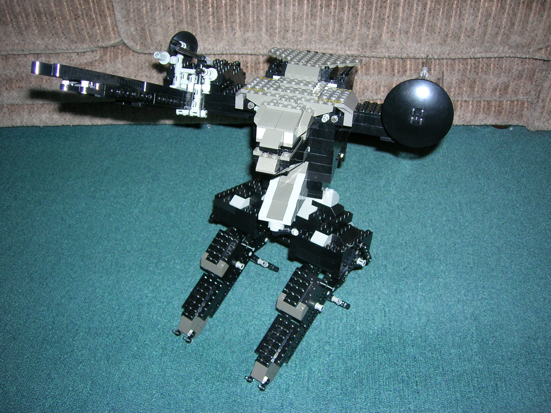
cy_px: 206
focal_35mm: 34
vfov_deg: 41.8
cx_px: 276
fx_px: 541
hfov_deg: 54.0
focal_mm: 5.7
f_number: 2.9
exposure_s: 1/60.1
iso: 50
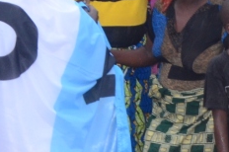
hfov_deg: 6.3
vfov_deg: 4.3
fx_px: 2020
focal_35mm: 318
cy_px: 46
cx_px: 445
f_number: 4.8
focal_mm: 48
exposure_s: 1/250
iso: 1000
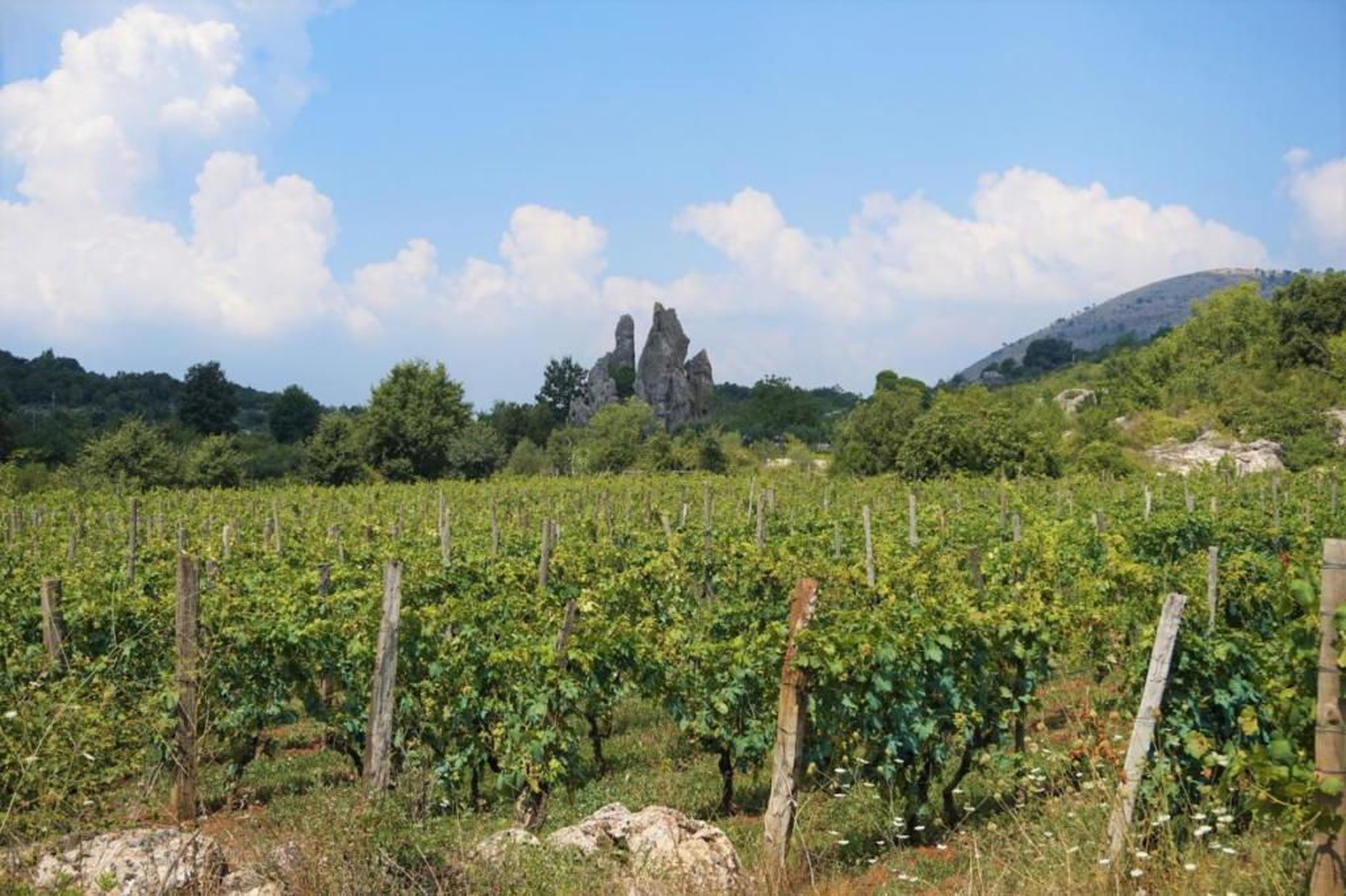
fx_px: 1570
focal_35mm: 42
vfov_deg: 31.9
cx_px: 673
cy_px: 448
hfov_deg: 46.4
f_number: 5.6
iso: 100
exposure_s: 1/640
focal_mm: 28
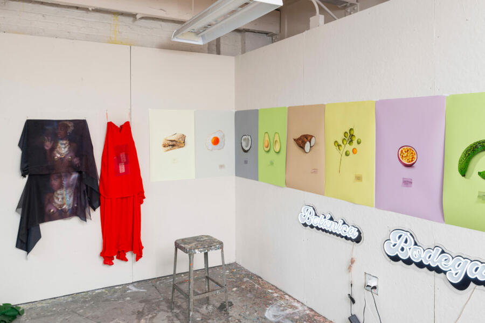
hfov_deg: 69.4
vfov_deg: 49.6
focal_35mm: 26
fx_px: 350
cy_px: 162
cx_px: 242
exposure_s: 1/125
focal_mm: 26
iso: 400
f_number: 8
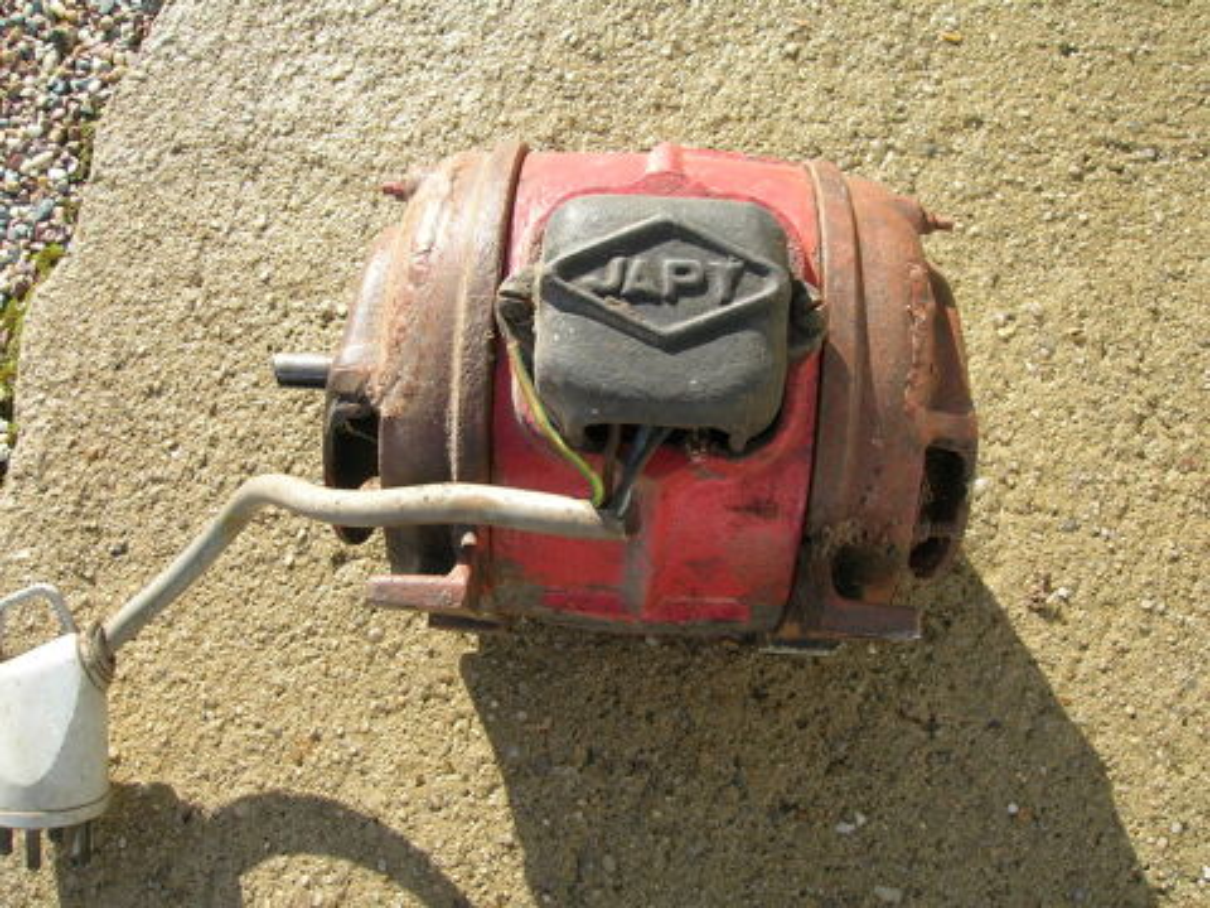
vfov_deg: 41.8
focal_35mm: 34
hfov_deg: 54.0
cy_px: 454
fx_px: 1188
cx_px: 605
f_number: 4.9
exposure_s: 1/126
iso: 50
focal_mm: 5.7
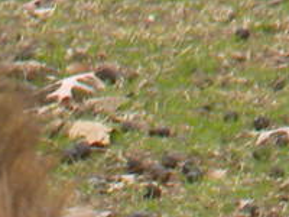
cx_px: -347
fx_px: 17390
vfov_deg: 0.7
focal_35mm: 2083
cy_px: 658
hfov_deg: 1.0
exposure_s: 1/74.3
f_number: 5.3
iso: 64
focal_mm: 46.2
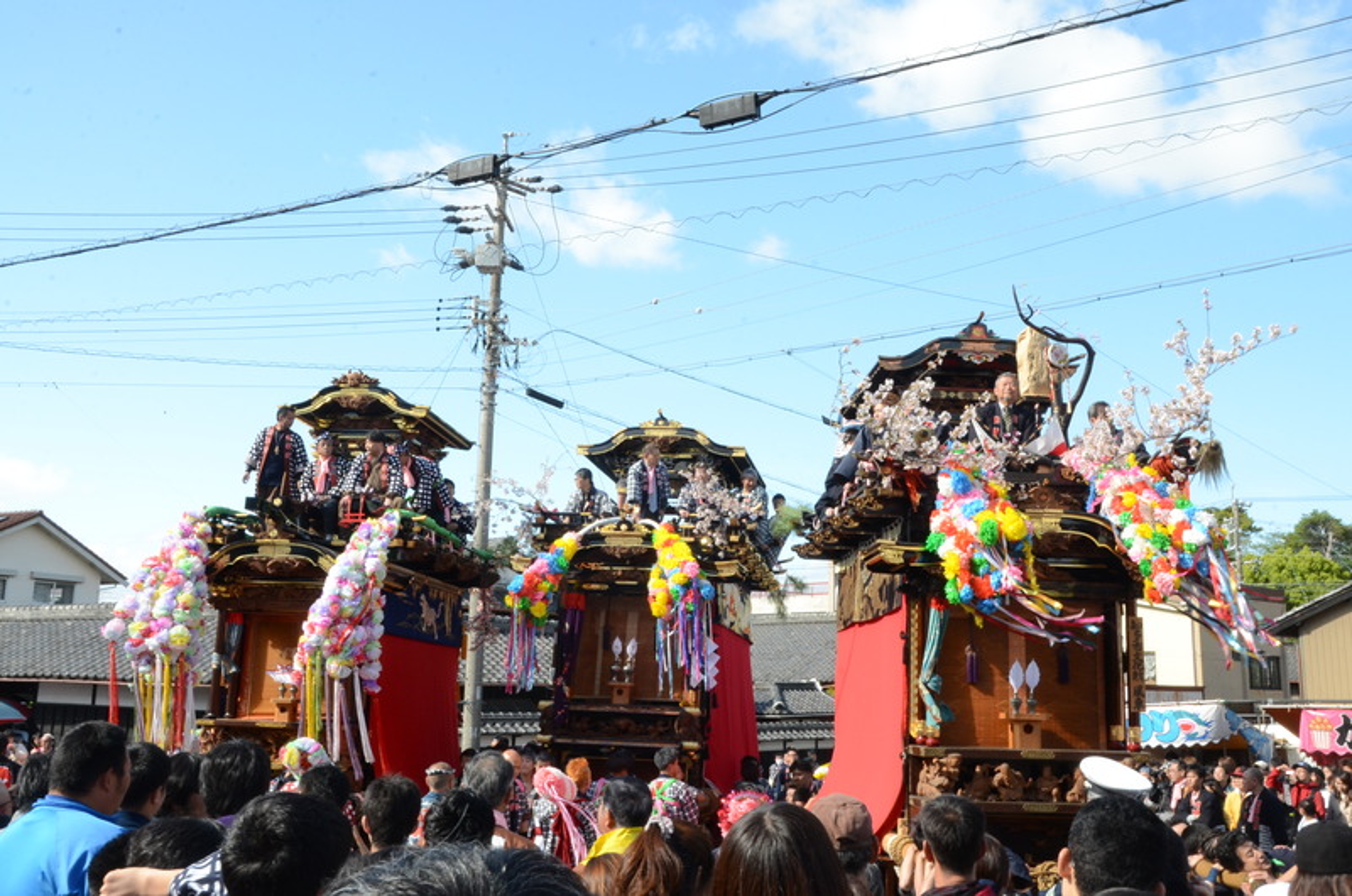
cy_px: 448
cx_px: 676
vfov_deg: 36.7
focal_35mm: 36
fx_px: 1349
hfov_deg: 53.2
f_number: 25
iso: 560
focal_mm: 24
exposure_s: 1/60
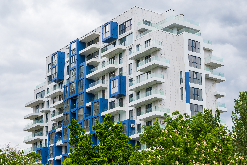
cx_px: 124
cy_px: 82
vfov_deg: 17.5
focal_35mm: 78
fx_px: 535
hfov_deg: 26.0
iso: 100
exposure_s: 1/250
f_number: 8
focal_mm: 52
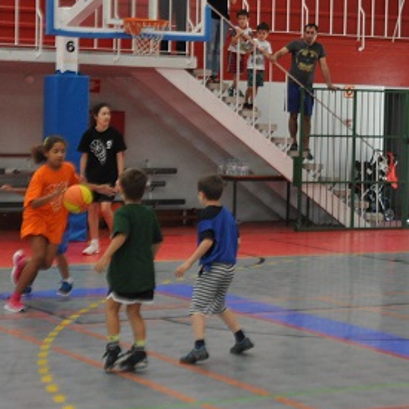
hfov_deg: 15.6
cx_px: 309
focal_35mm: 111
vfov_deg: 15.6
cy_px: 117
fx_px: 1484
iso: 1600
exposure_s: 1/320
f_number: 4.5
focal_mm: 40
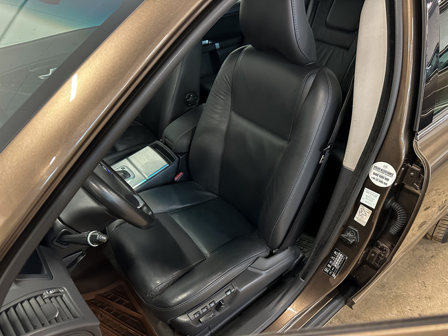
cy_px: 168
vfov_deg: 56.8
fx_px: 311
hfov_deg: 71.6
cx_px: 224
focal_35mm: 24
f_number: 1.78
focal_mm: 6.86
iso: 800
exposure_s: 1/33
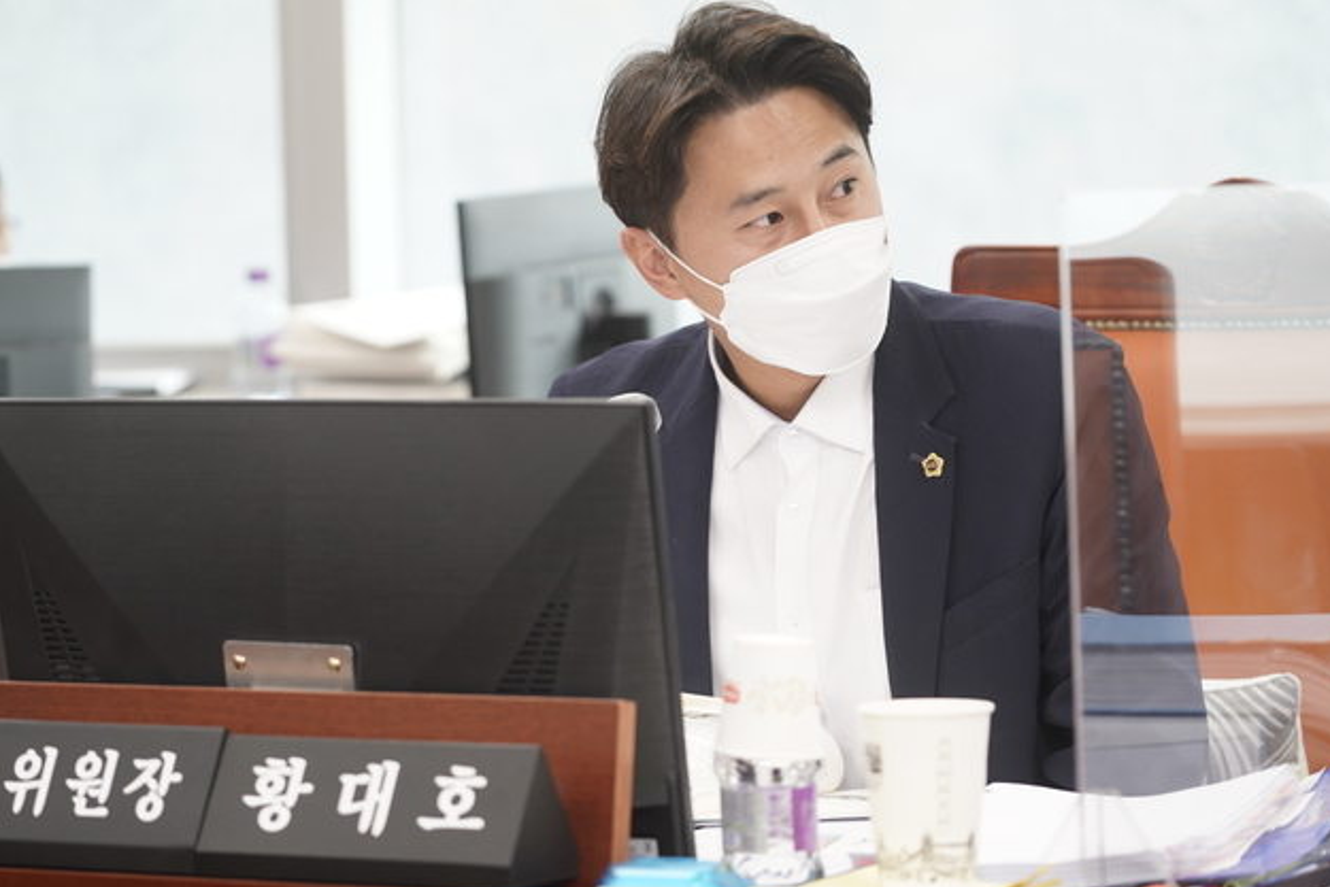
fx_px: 5838
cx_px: 606
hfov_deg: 13.0
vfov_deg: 8.7
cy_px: 422
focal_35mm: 158
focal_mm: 141
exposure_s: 1/160
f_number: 4
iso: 2000
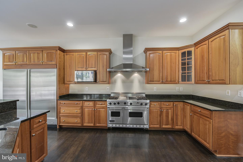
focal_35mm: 14
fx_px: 95
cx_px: 122
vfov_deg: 81.2
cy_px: 81
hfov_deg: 104.2
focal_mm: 14
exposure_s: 1/5
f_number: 5.6
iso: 640
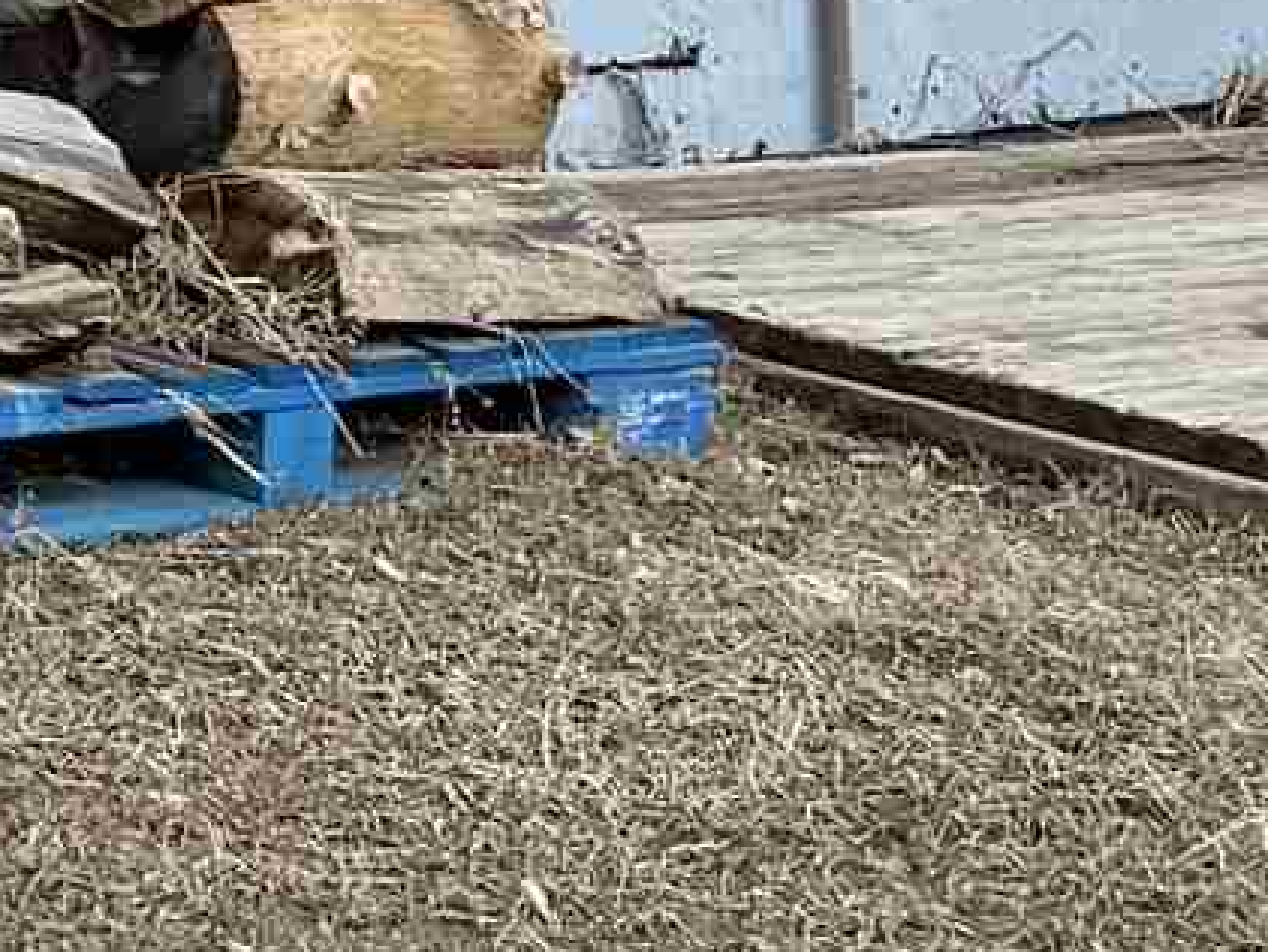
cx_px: -2057
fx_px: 6412
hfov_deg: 9.6
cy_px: -1082
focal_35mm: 175
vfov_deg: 8.0
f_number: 1.78
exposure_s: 1/4975
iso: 80
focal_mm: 6.76
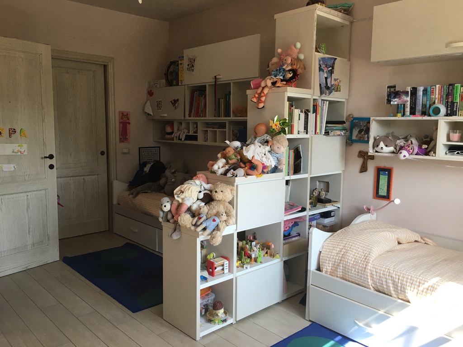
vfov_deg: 48.2
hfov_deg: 61.7
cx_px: 232
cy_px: 174
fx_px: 388
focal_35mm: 29
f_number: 2.2
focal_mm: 4.15
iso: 32
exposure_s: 1/33
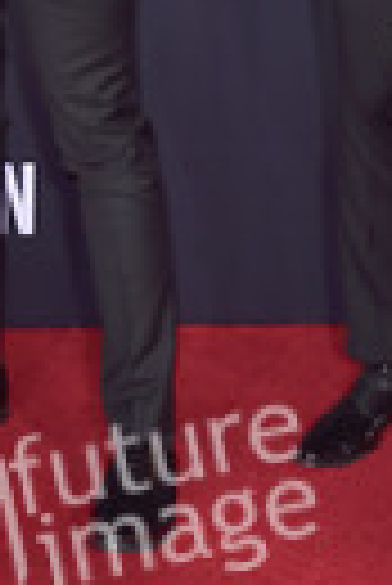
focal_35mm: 154
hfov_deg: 8.9
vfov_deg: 12.9
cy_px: -162
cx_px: 219
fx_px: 2508
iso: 320
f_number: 7.1
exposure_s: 1/250
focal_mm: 50
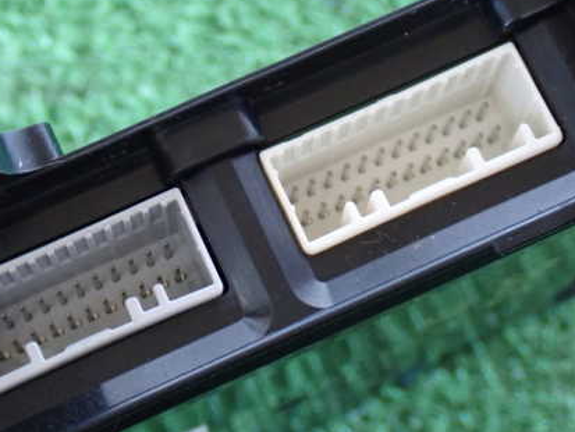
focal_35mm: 90
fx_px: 1495
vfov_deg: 16.4
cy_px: 215
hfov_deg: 21.7
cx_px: 239
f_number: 3.6
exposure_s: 1/15
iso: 1000
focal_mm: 11.09
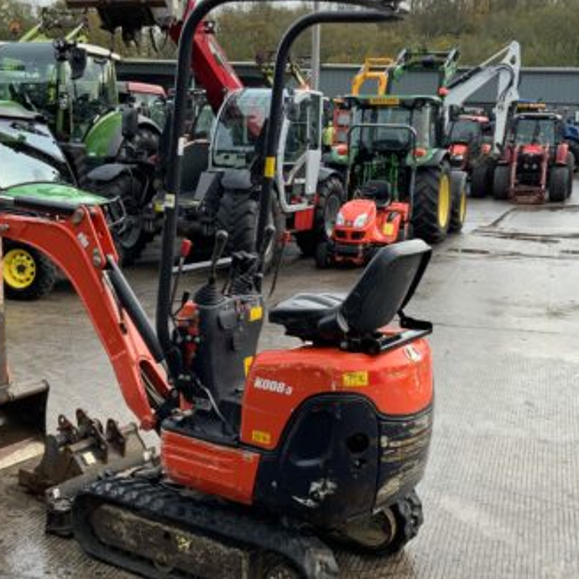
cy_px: 297
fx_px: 946
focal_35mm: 50
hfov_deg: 34.0
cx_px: 320
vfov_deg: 34.0
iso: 16
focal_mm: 3
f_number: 1.8
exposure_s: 1/294
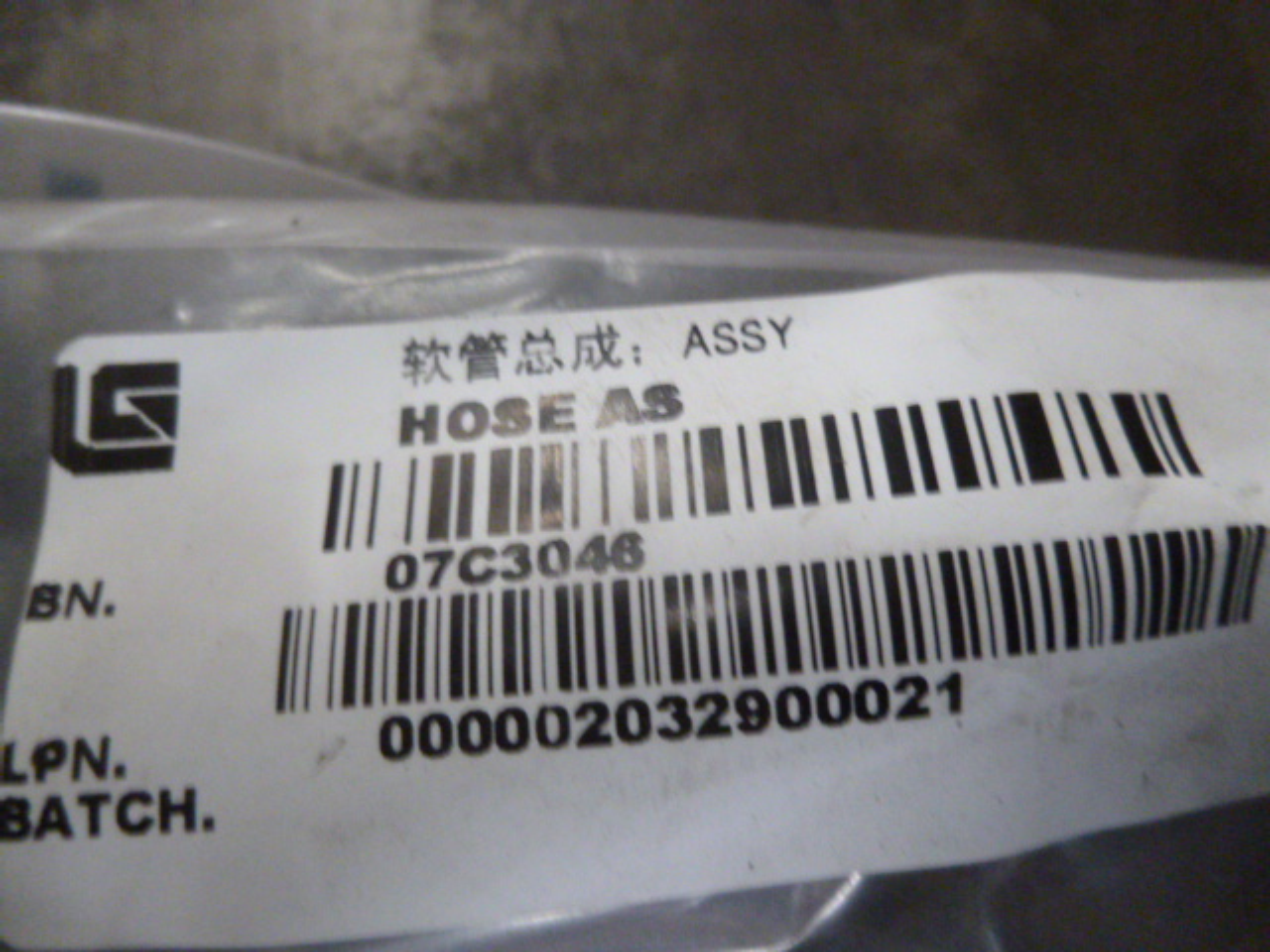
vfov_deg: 54.9
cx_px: 635
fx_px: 917
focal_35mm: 25
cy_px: 476
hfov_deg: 69.4
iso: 800
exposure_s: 1/13
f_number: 3.1
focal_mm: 4.5
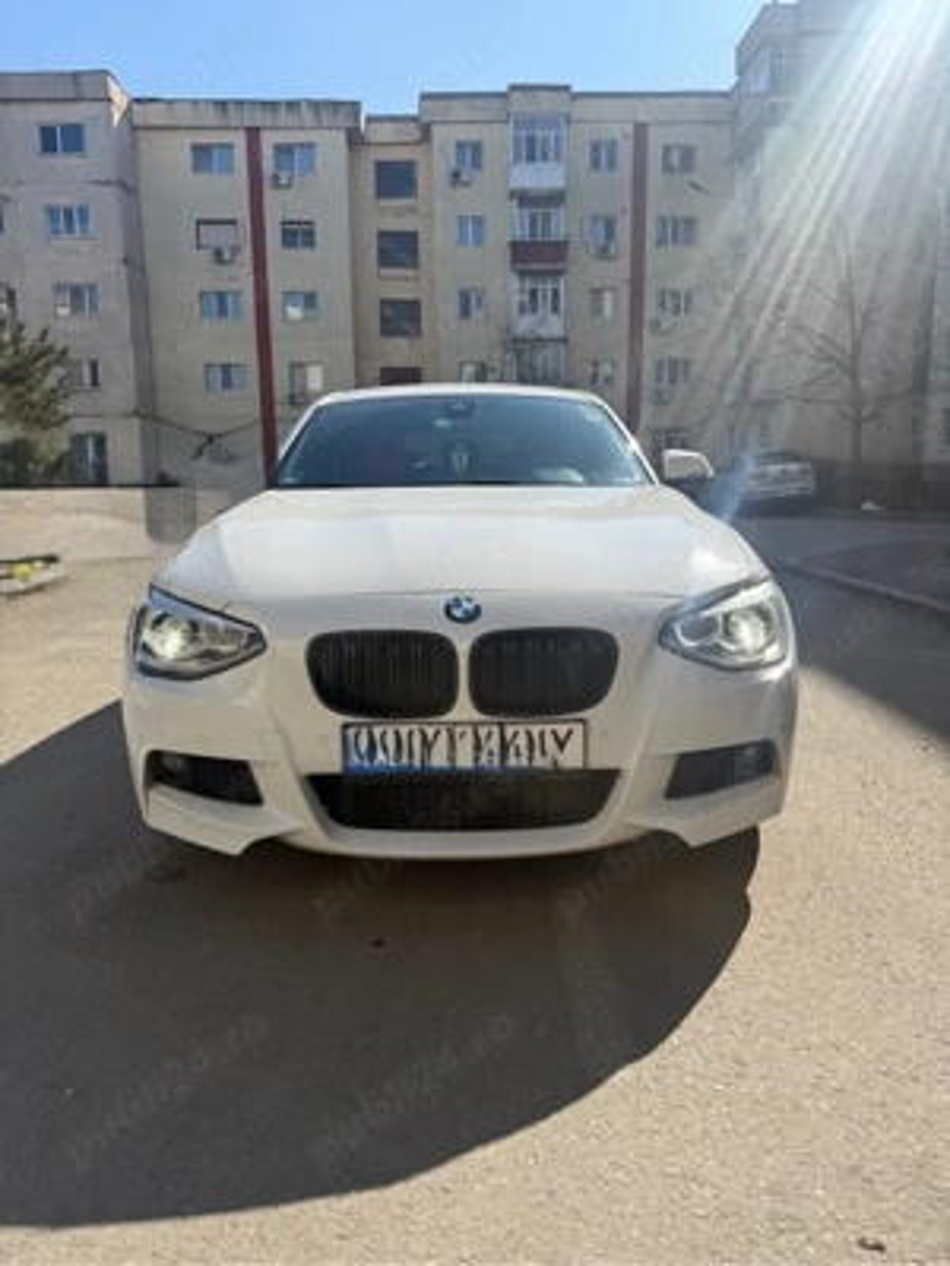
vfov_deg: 71.6
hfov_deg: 56.8
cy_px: 633
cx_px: 475
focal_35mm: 24
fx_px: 878
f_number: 1.78
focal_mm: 6.76
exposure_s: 1/4167
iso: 80
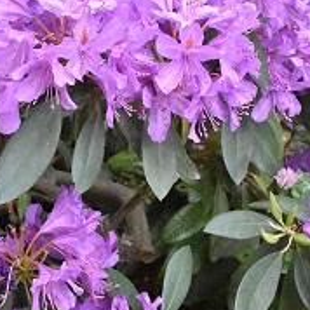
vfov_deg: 11.5
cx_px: 123
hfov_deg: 11.5
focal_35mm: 152
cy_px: 125
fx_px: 1540
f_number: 14
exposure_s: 1/1600
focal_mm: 48
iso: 16000
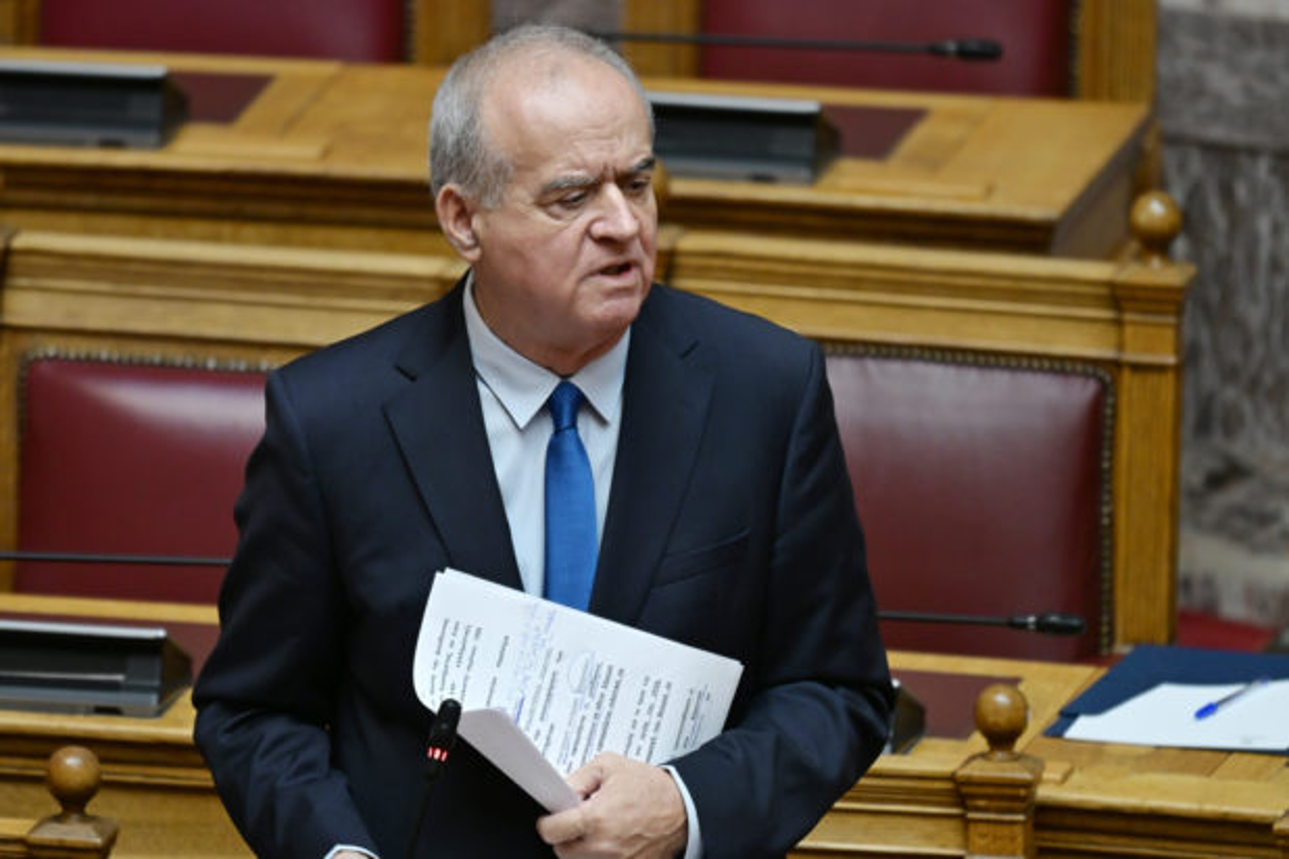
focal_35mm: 600
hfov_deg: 3.4
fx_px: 21482
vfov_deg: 2.3
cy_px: 430
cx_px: 644
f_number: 6.3
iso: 2800
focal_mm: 600
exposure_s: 1/250
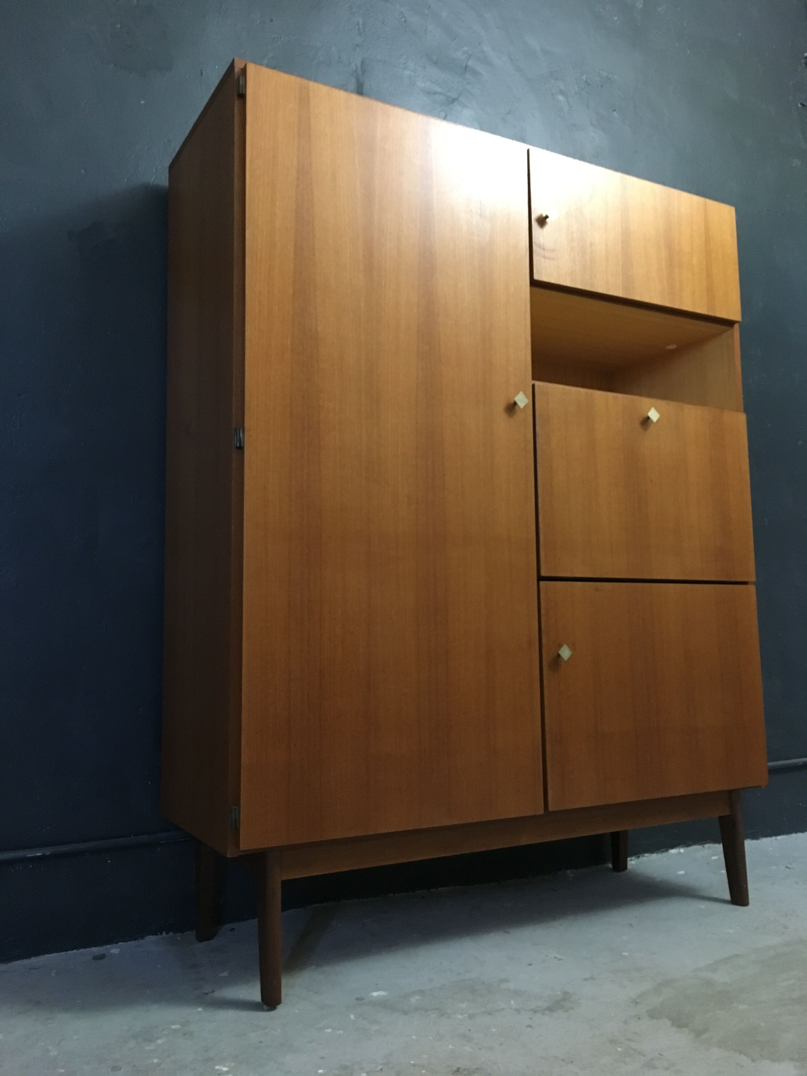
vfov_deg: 61.7
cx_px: 404
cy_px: 538
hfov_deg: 48.2
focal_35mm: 29
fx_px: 901
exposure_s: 1/17
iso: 400
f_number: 2.2
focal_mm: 4.15
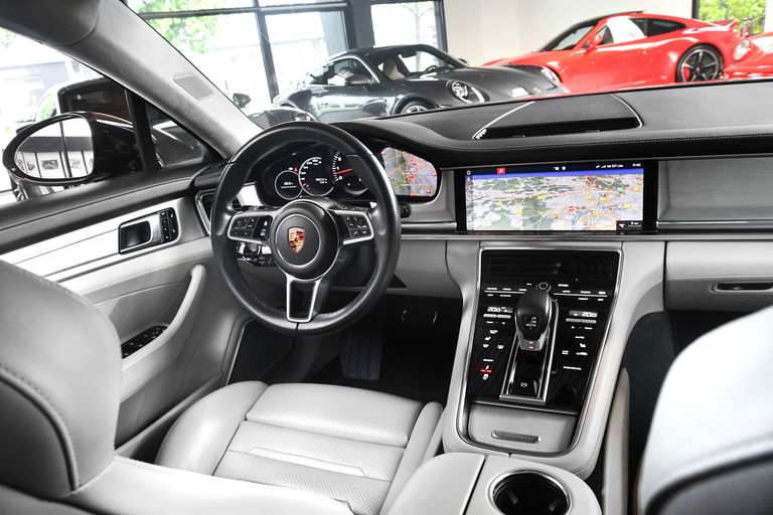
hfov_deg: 67.4
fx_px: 580
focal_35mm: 27
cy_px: 258
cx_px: 386
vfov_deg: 47.9
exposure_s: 1/80
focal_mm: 18
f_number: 5.6
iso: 1000
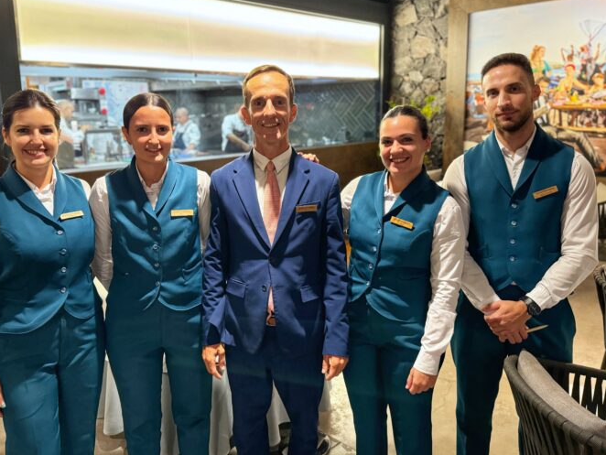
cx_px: 278
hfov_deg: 61.6
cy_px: 195
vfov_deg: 48.1
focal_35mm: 29
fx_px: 508
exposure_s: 1/50
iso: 400
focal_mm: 6.76
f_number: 1.78
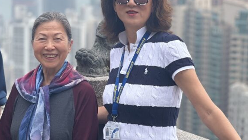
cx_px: 35
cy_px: 38
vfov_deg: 7.7
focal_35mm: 158
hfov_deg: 13.5
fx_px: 1040
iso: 25
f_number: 2.8
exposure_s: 1/302
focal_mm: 9
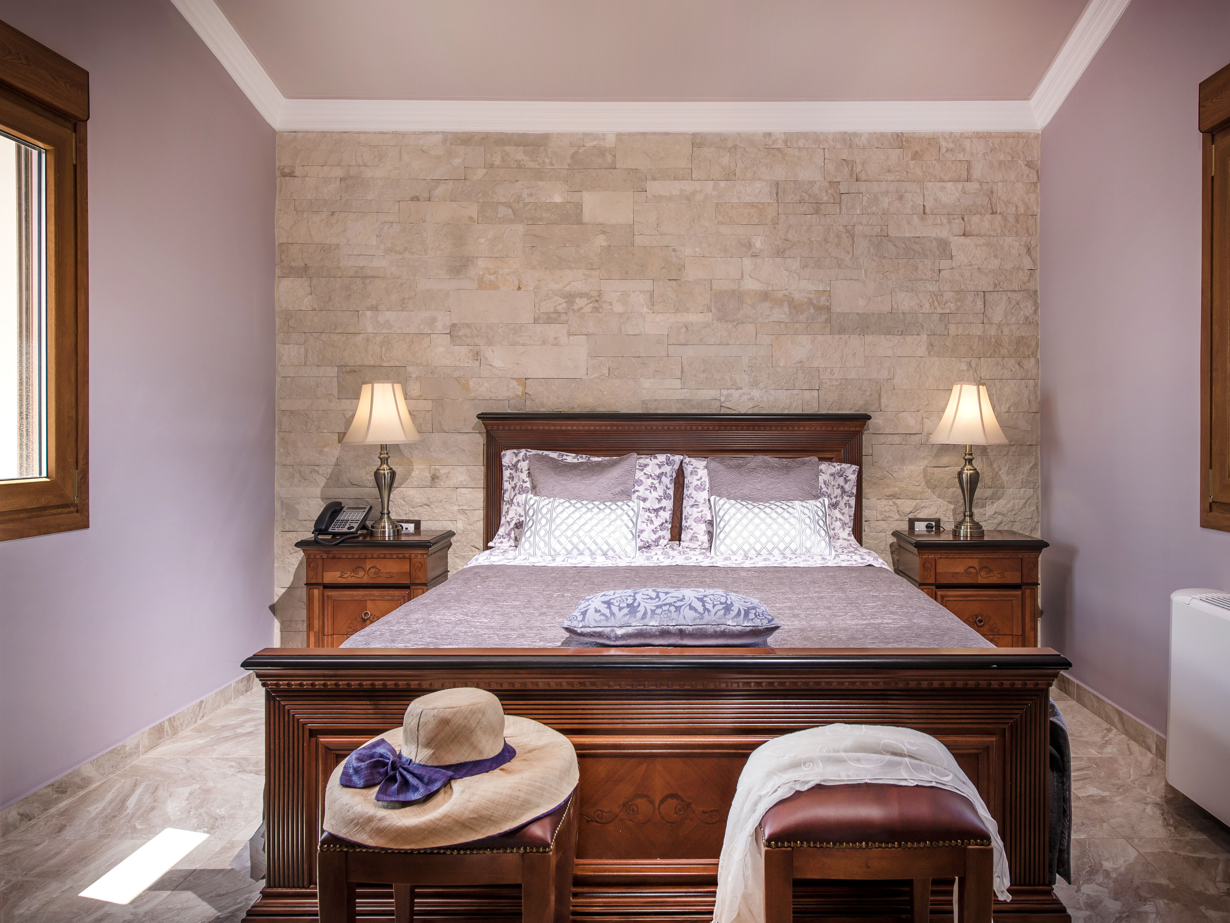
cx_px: 690
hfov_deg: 69.1
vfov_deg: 54.9
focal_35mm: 25
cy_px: 436
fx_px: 888
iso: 200
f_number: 5.6
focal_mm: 21
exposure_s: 1/60
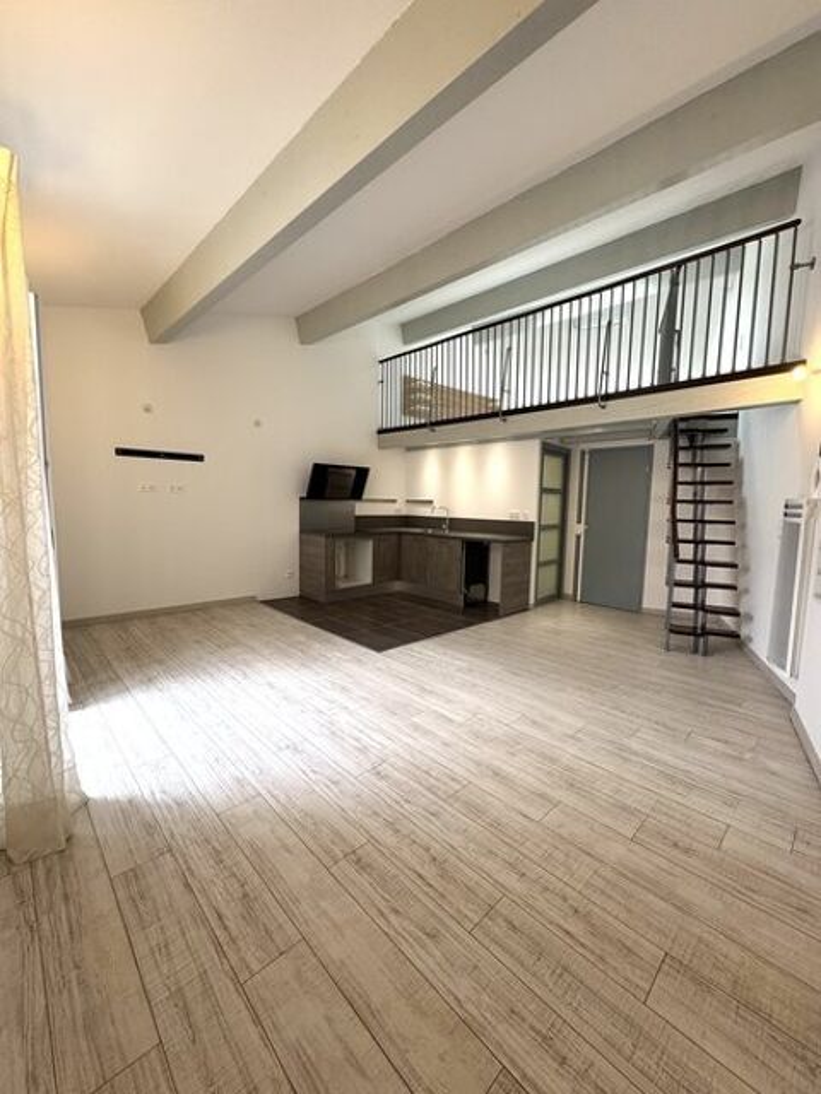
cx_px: 410
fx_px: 443
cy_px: 547
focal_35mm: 14
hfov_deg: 85.7
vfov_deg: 102.1
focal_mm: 2.22
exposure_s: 1/99
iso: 160
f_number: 2.2
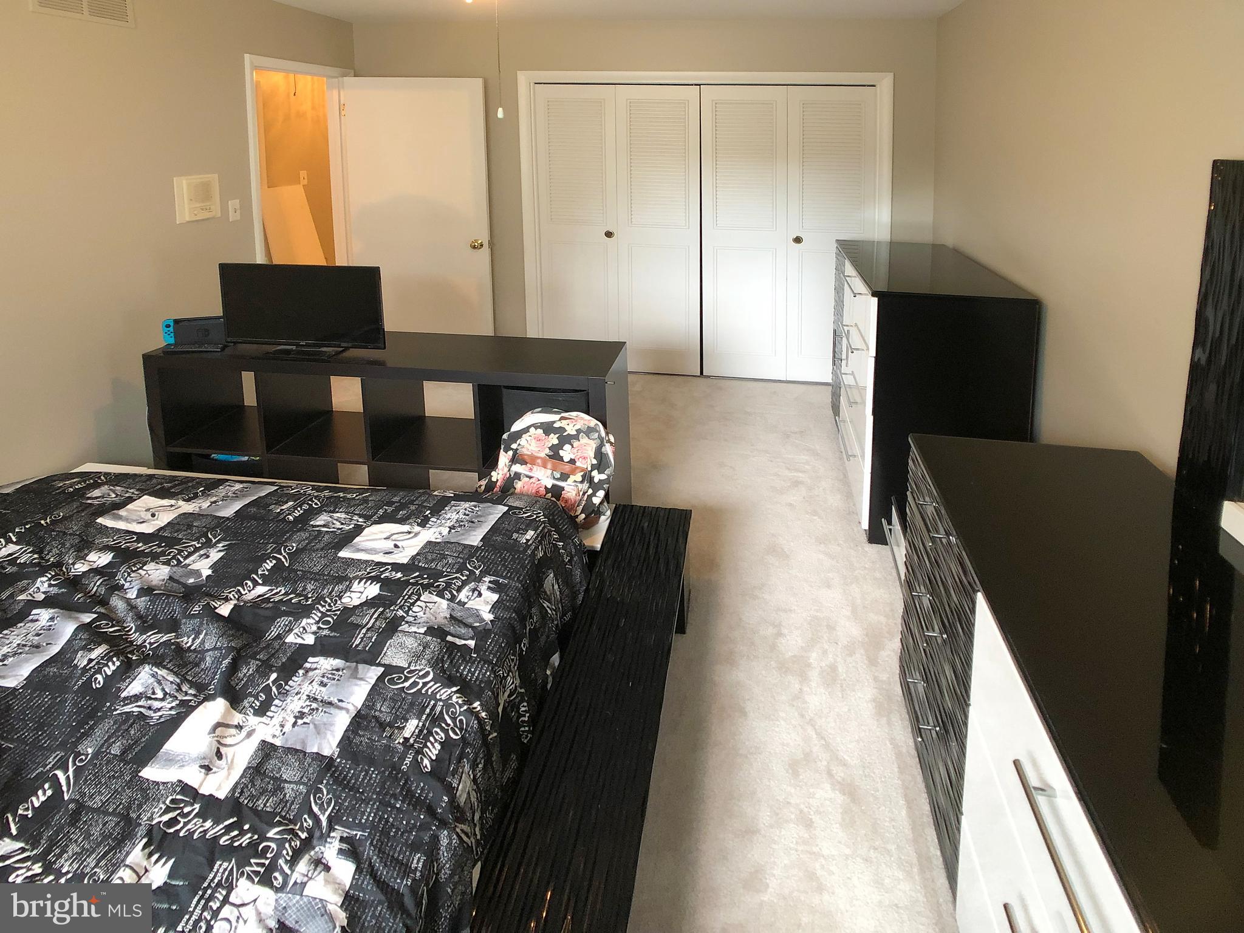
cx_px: 622
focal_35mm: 28
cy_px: 466
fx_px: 1006
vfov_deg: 49.7
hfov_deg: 63.4
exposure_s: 1/15
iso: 80
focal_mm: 3.99
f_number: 1.8
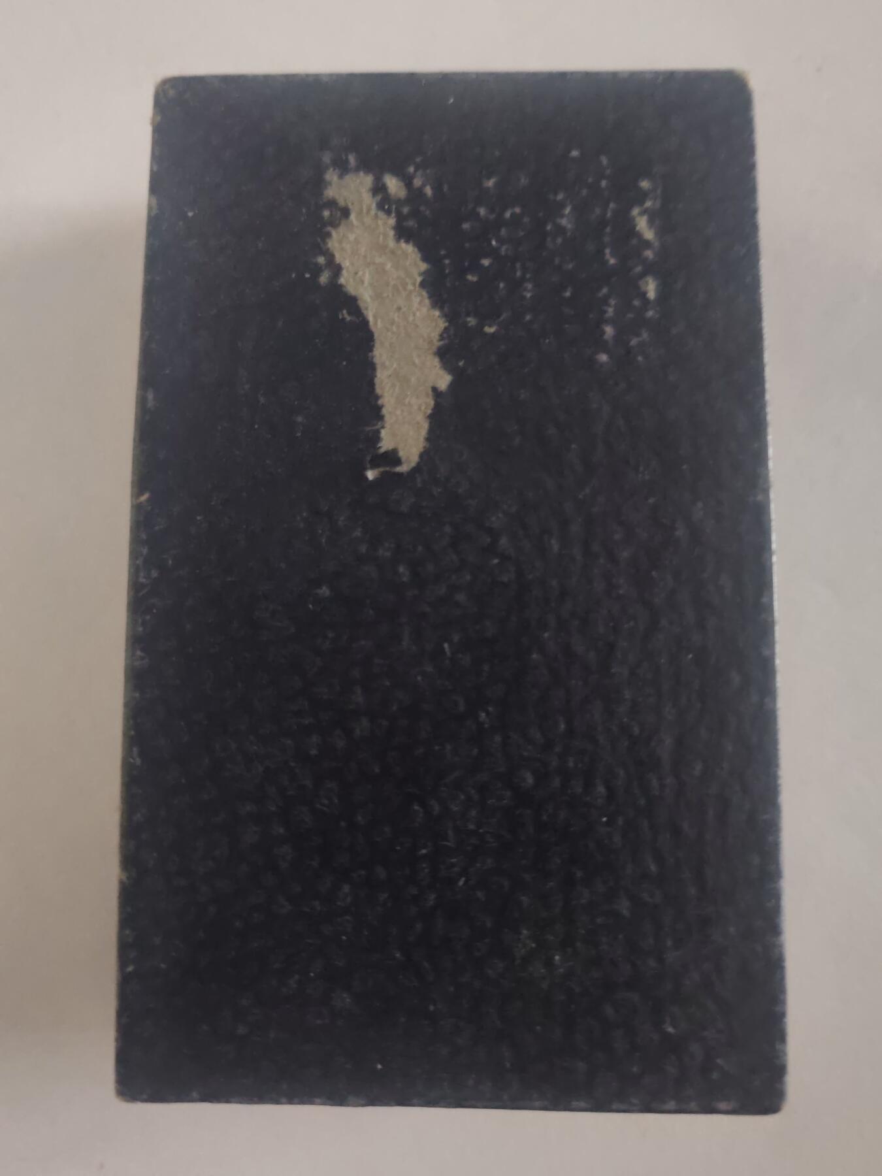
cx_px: 441
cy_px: 588
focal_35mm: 27
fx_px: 917
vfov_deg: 65.3
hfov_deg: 51.4
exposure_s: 1/20
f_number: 1.95
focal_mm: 5.52
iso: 1000
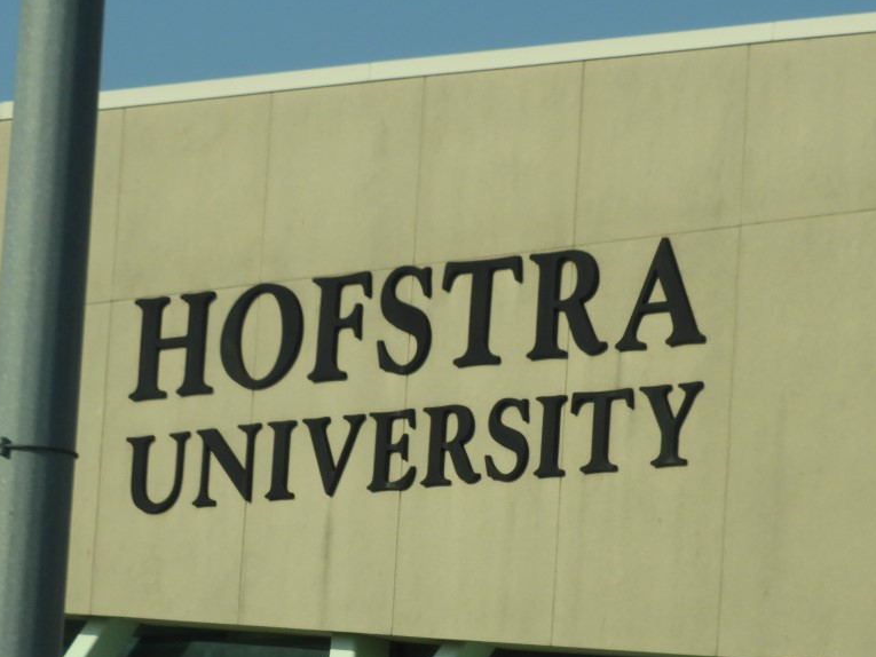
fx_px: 8099
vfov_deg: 4.6
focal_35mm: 320
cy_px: 504
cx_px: 550
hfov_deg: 6.2
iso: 100
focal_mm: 30.5
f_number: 5.2
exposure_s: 1/640
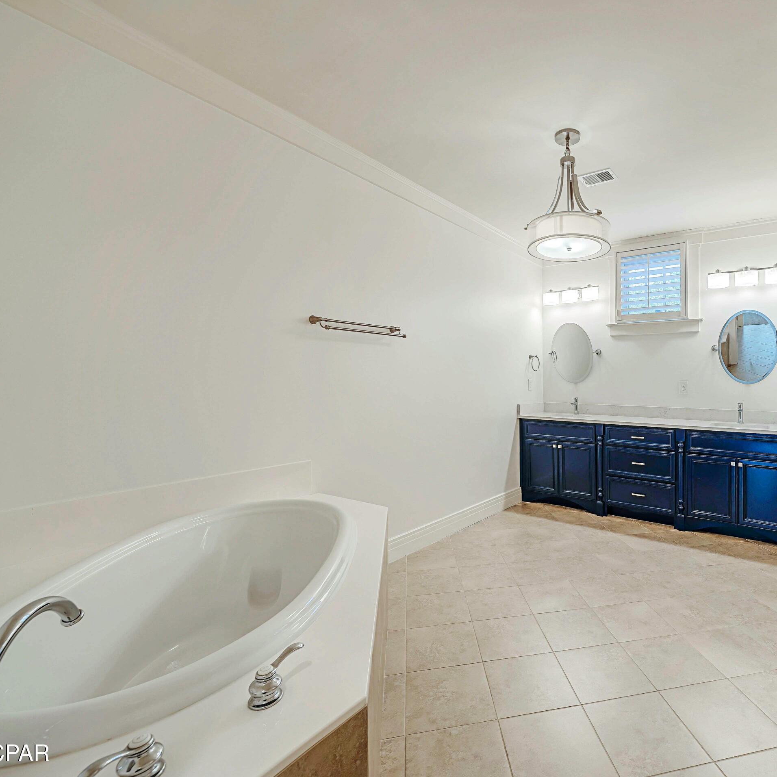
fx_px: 406
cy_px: 384
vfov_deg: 87.4
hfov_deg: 84.2
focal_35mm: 16
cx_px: 522
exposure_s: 1/10
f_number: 5.6
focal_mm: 12
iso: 100
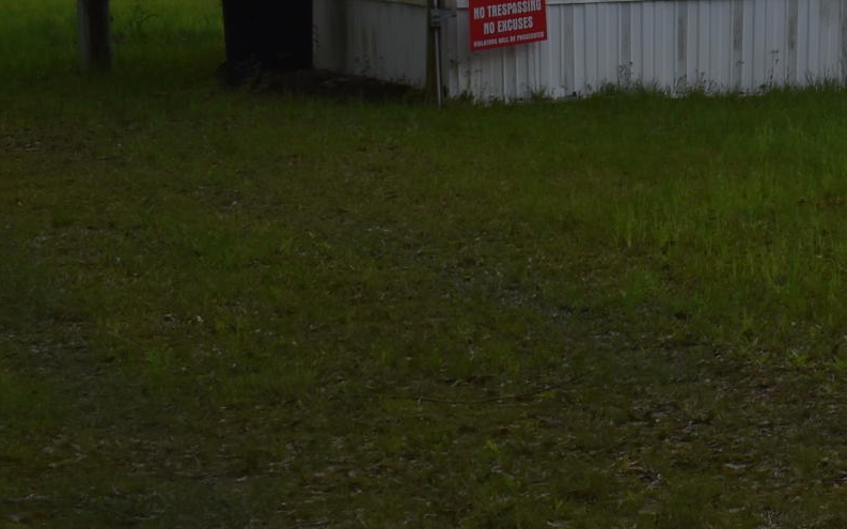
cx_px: 1571
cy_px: -334
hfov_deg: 11.8
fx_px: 3738
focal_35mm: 162
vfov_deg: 7.9
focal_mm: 28
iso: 100
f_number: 8
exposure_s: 1/200
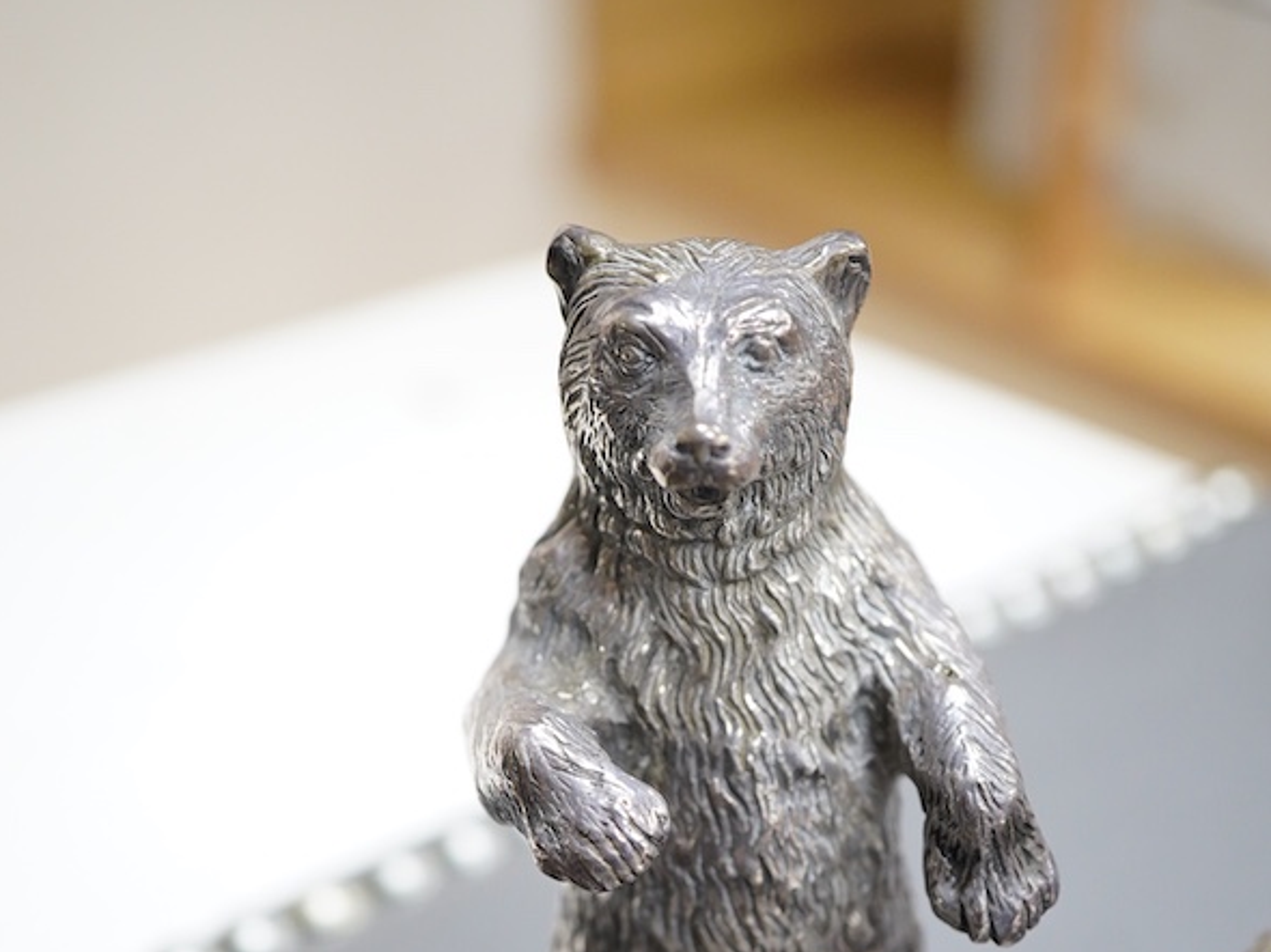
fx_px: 2422
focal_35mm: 66
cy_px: 844
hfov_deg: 29.4
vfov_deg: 21.8
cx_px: 633
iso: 1250
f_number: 5.6
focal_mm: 30
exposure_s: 1/125
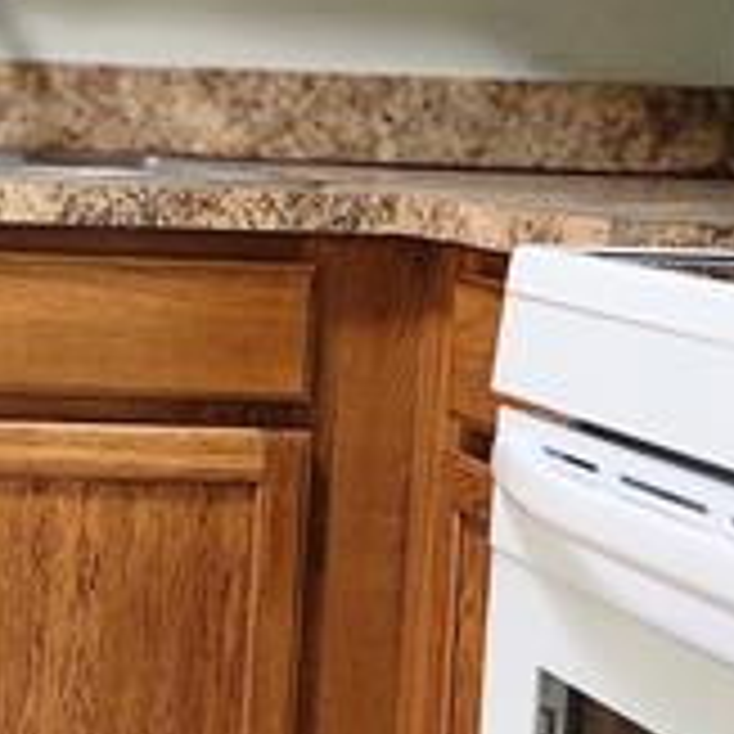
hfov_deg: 16.4
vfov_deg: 17.4
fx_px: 2399
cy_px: 320
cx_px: -225
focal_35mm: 100
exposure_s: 1/60
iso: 500
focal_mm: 5.54
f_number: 1.8
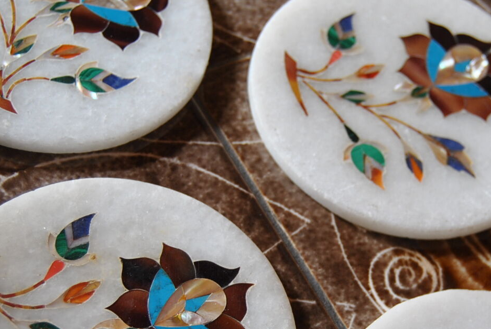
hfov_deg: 21.2
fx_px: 1312
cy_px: 260
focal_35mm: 96
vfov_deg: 14.2
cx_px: 304
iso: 200
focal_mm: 31
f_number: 4.2
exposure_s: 1/60
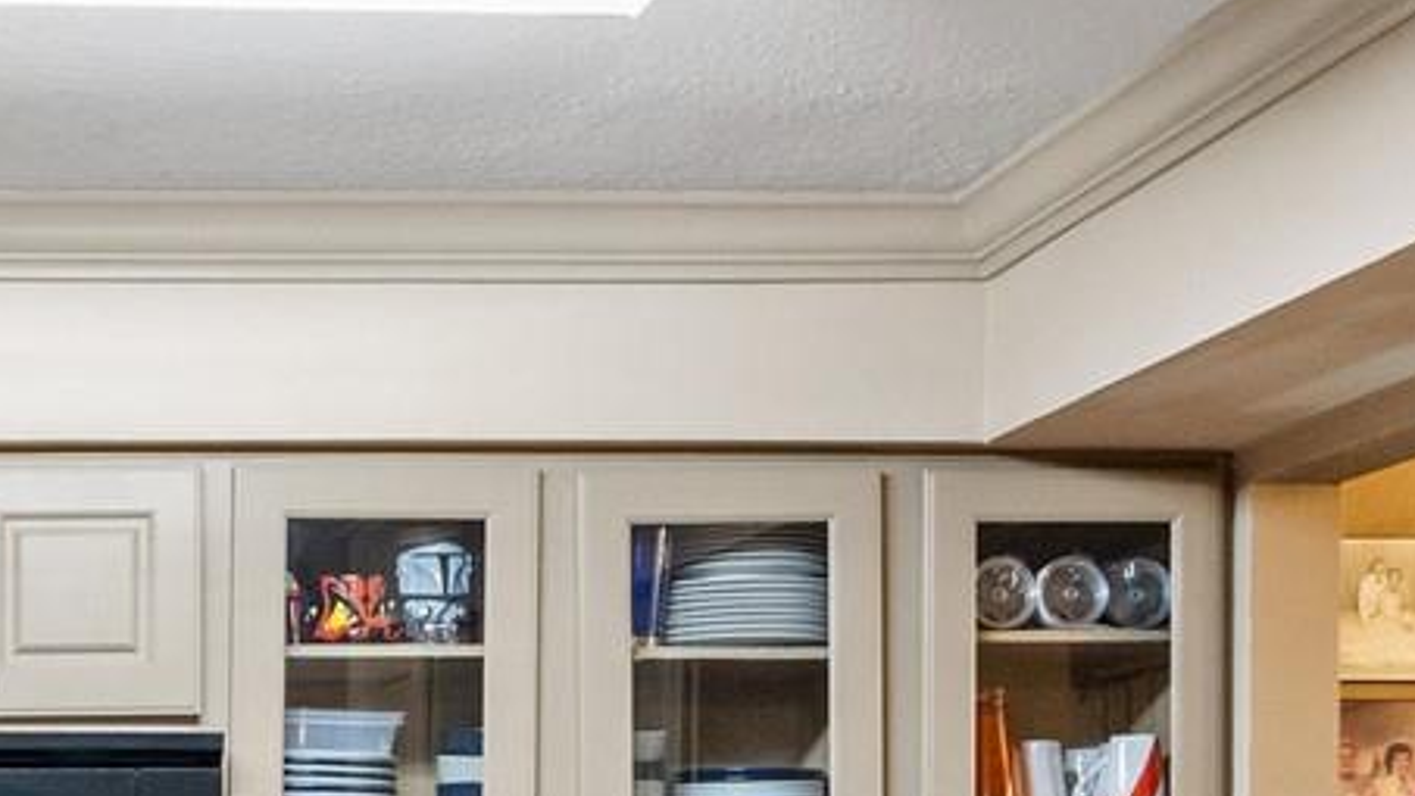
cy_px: 1043
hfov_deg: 25.2
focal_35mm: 77
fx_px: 2890
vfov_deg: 15.0
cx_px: -217
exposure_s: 1/20
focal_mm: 10
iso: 800
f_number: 3.2
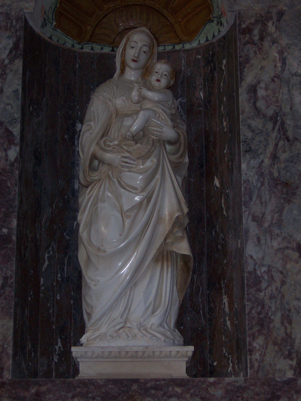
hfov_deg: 13.0
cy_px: 200
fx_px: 1322
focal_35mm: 114
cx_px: 150
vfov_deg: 17.3
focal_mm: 17.6
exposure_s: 1/90
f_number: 4.8
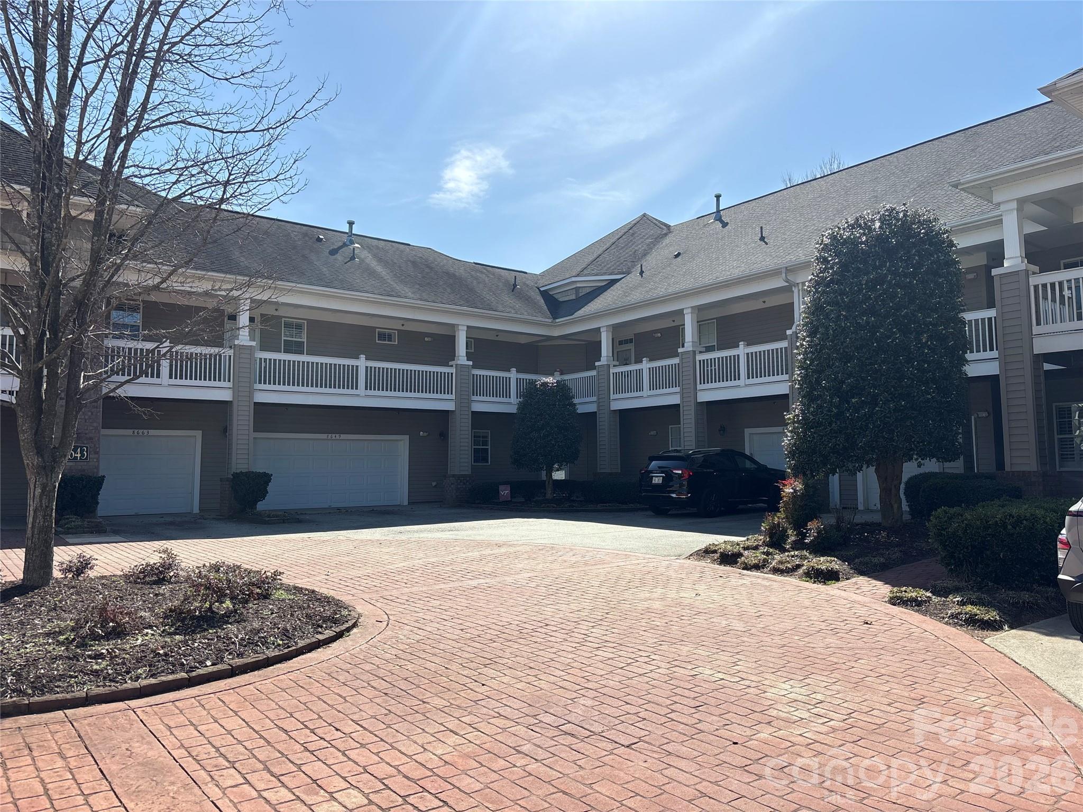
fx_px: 813
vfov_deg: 53.1
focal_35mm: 26
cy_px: 406
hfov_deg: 67.3
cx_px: 542
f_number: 1.6
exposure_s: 1/4082
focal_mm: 5.96
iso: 50
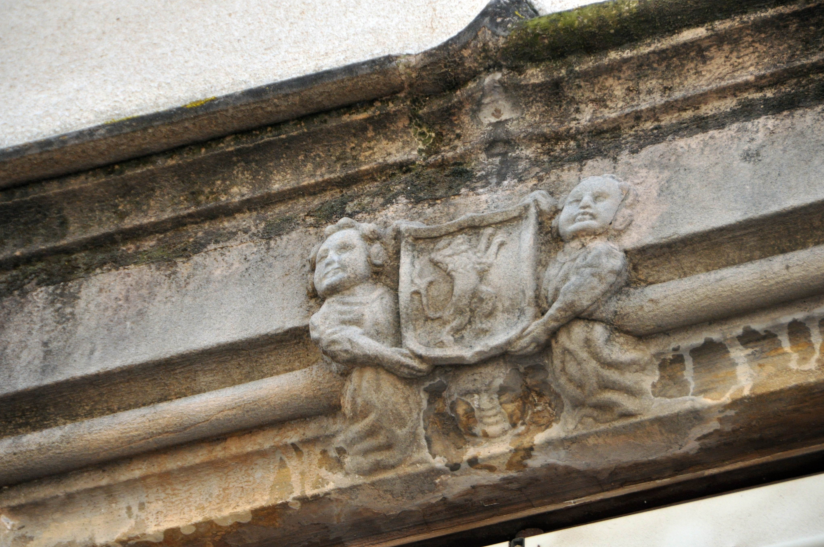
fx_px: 7224
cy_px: 284
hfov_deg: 6.5
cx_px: 420
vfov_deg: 4.3
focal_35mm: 316
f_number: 5.6
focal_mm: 200
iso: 800
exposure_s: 1/500
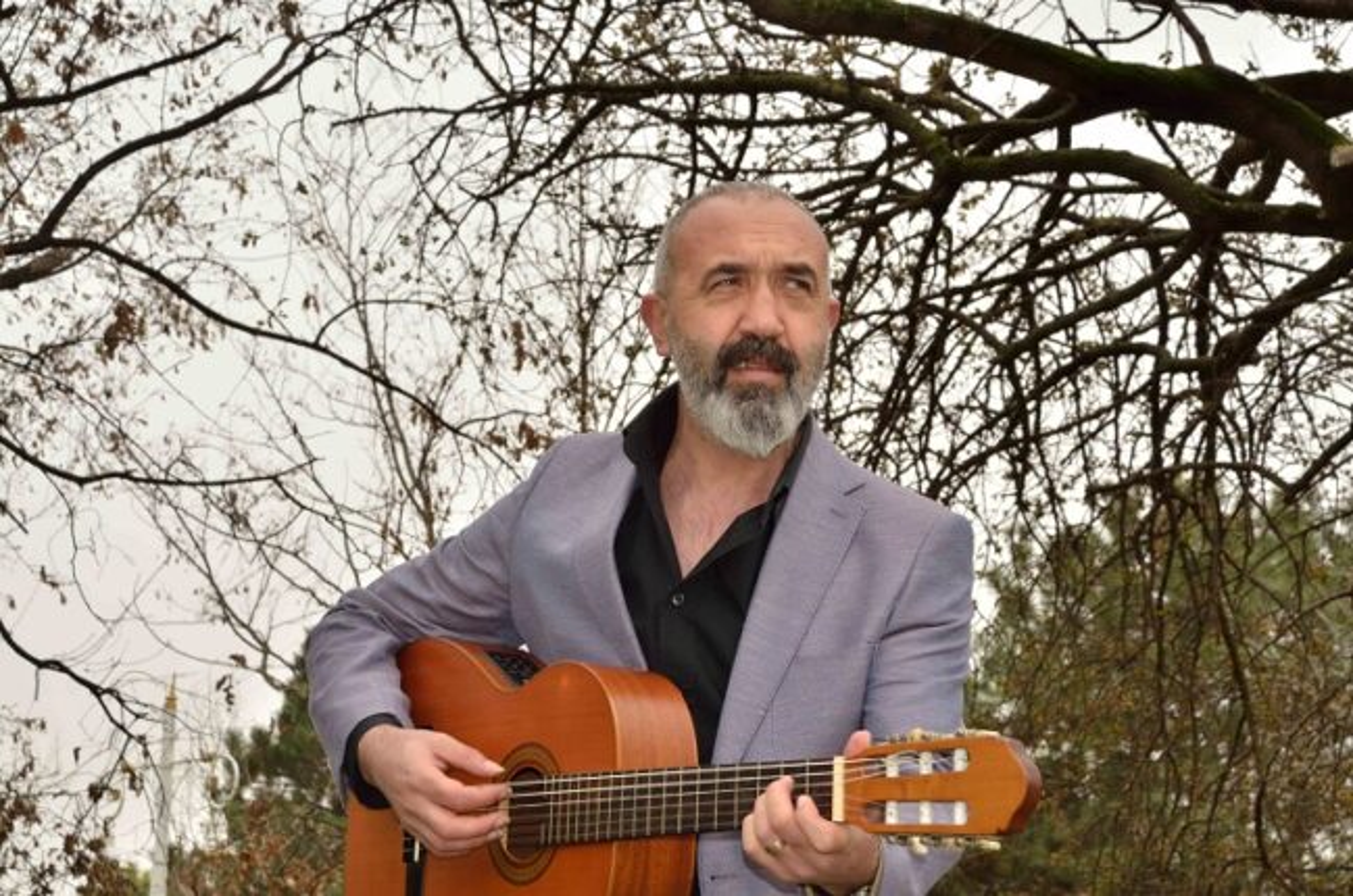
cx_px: 676
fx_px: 2926
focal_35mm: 78
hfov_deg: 26.0
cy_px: 448
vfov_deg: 17.4
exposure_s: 1/125
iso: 250
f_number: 11
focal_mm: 52
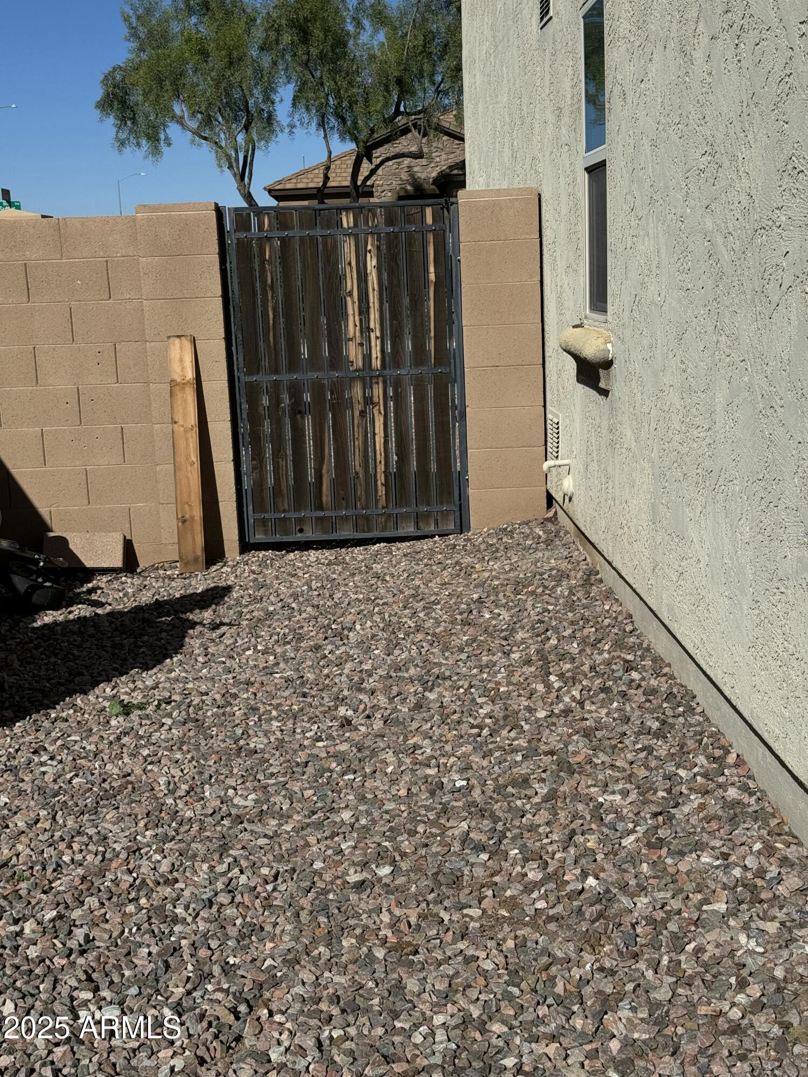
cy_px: 538
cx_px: 404
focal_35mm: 48
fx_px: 1494
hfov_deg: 30.3
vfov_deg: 39.7
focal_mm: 6.76
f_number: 1.78
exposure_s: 1/12500
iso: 80
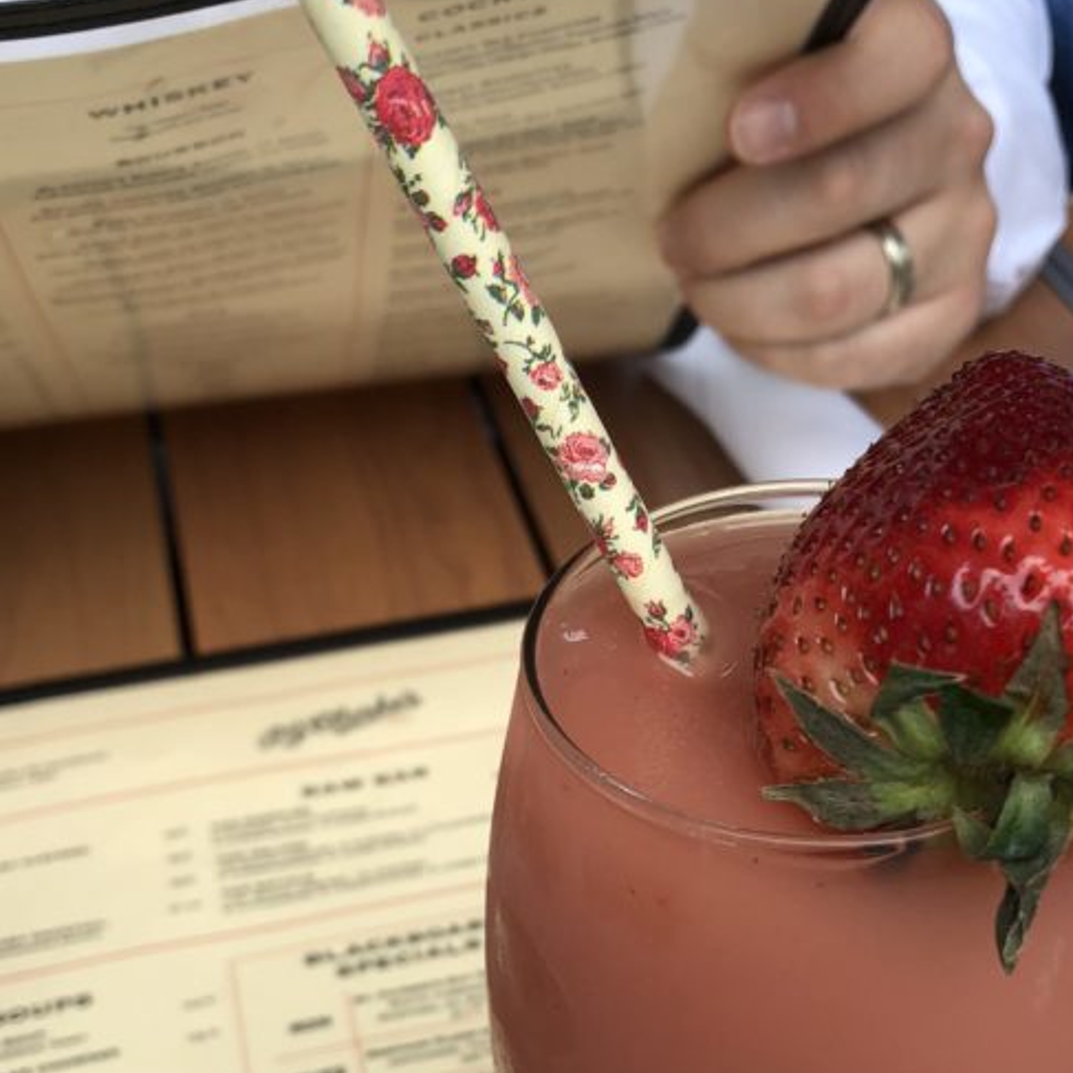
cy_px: 925
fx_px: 1824
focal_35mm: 52
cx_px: 670
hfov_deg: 32.6
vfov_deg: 31.5
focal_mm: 4
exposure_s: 1/120
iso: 40
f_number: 1.8
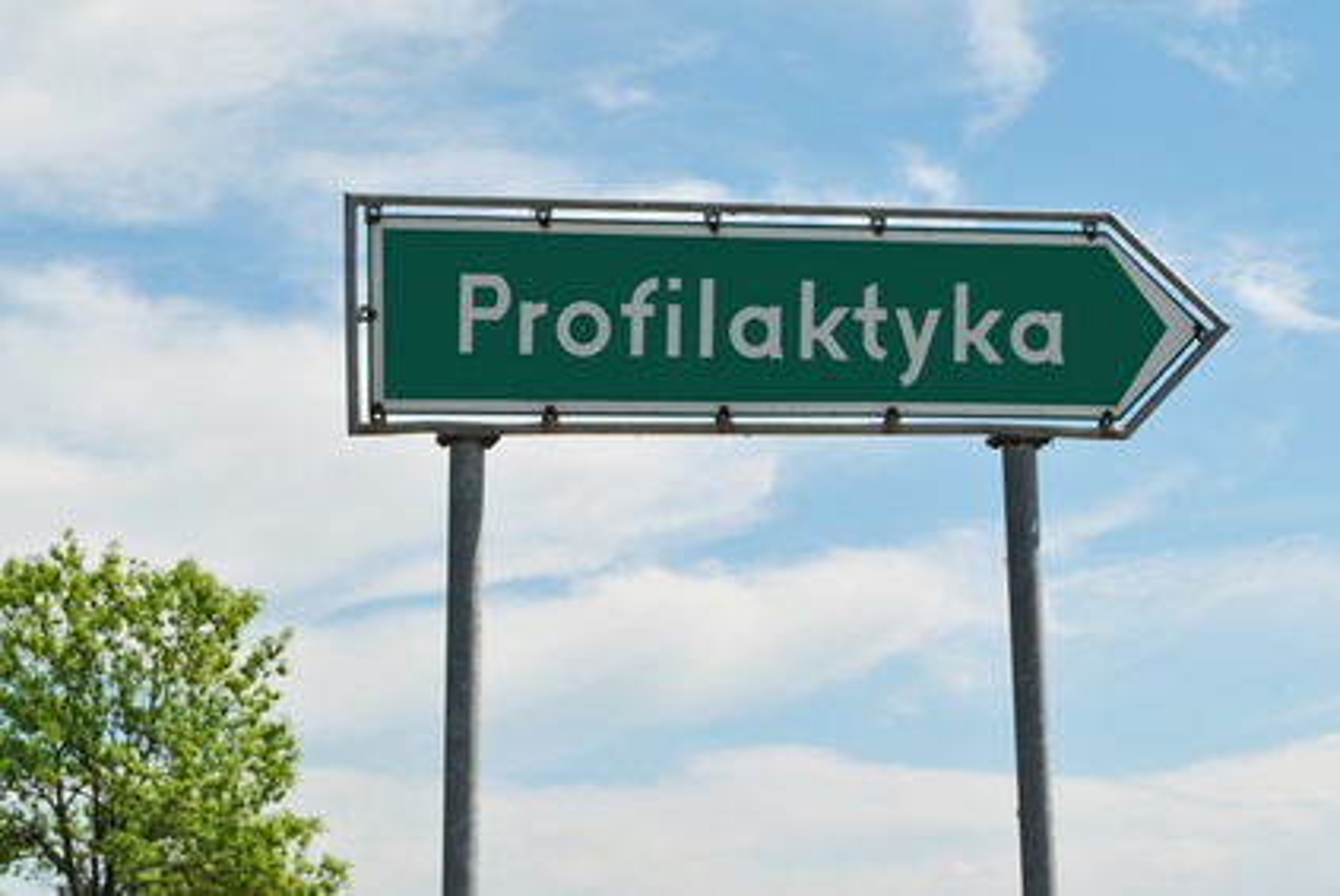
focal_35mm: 68
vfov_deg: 20.2
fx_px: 2515
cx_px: 670
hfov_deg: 29.8
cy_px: 448
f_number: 10
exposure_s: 1/320
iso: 100
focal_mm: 45
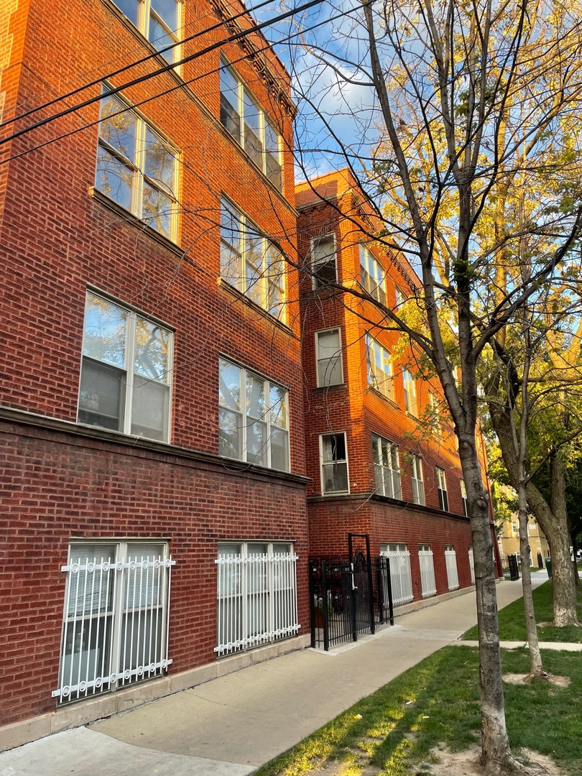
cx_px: 291
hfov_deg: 53.1
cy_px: 388
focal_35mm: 26
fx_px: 583
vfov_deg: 67.3
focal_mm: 4.2
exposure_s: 1/130
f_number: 1.6
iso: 32
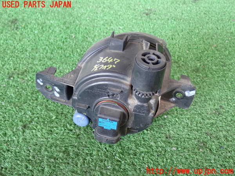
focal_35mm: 47
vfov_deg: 30.9
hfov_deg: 40.4
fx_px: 319
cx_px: 118
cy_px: 88
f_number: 3.1
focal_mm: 8.4
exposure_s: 1/50
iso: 640
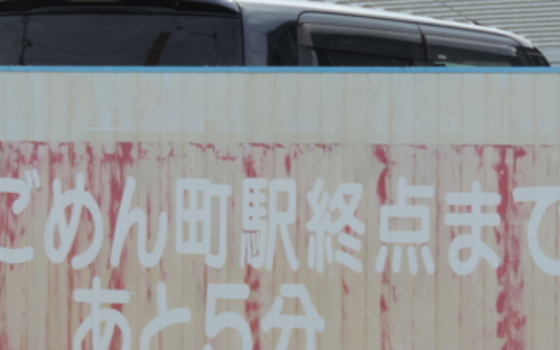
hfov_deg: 4.5
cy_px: 386
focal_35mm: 471
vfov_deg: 2.8
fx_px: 7188
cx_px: 247
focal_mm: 35.6
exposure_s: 1/400
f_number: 4.6
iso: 80
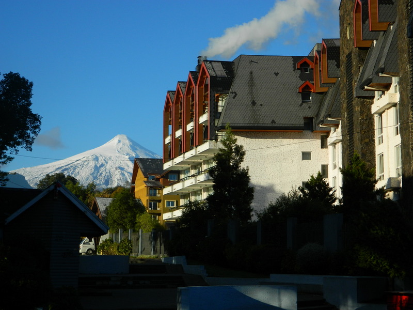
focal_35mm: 70
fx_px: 835
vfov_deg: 21.0
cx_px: 206
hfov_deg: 27.8
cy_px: 155
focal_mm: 12.6
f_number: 4
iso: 80
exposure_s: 1/800
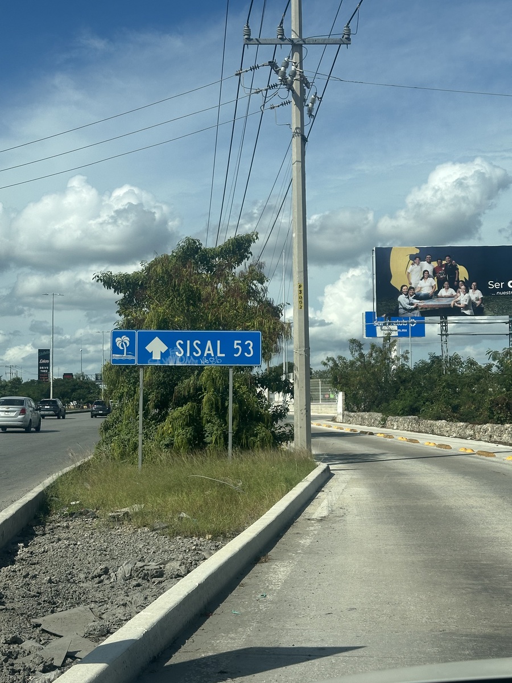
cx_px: 256
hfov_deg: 30.3
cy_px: 342
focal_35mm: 48
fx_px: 947
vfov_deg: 39.7
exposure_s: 1/6211
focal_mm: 6.86
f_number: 1.78
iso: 64
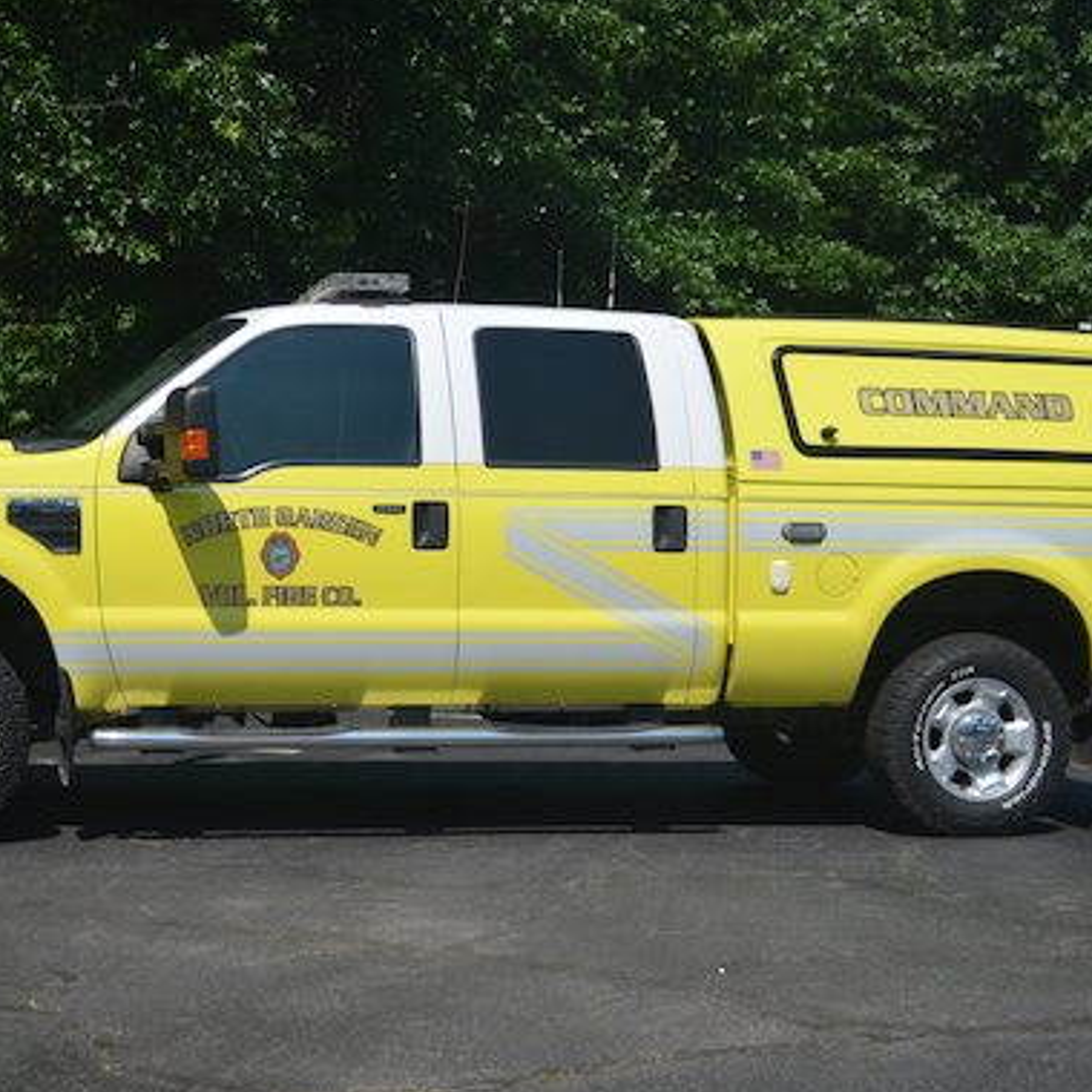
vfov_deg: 28.6
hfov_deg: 28.6
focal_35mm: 60
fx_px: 2141
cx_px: 451
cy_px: 586
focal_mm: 28
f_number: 4.5
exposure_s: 1/2000
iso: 200
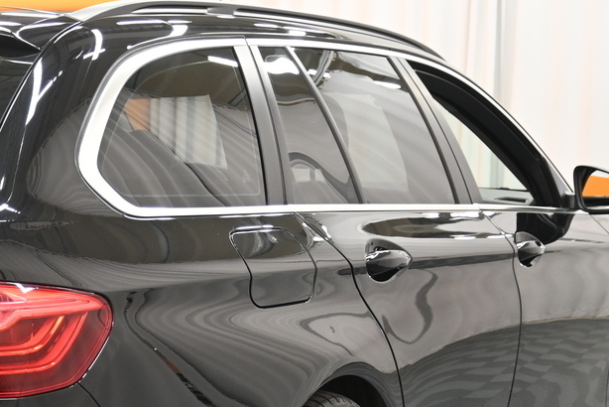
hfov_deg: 22.7
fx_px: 1472
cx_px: 41
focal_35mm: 87
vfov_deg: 15.6
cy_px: 360
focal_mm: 22
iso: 500
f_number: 4
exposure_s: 1/40
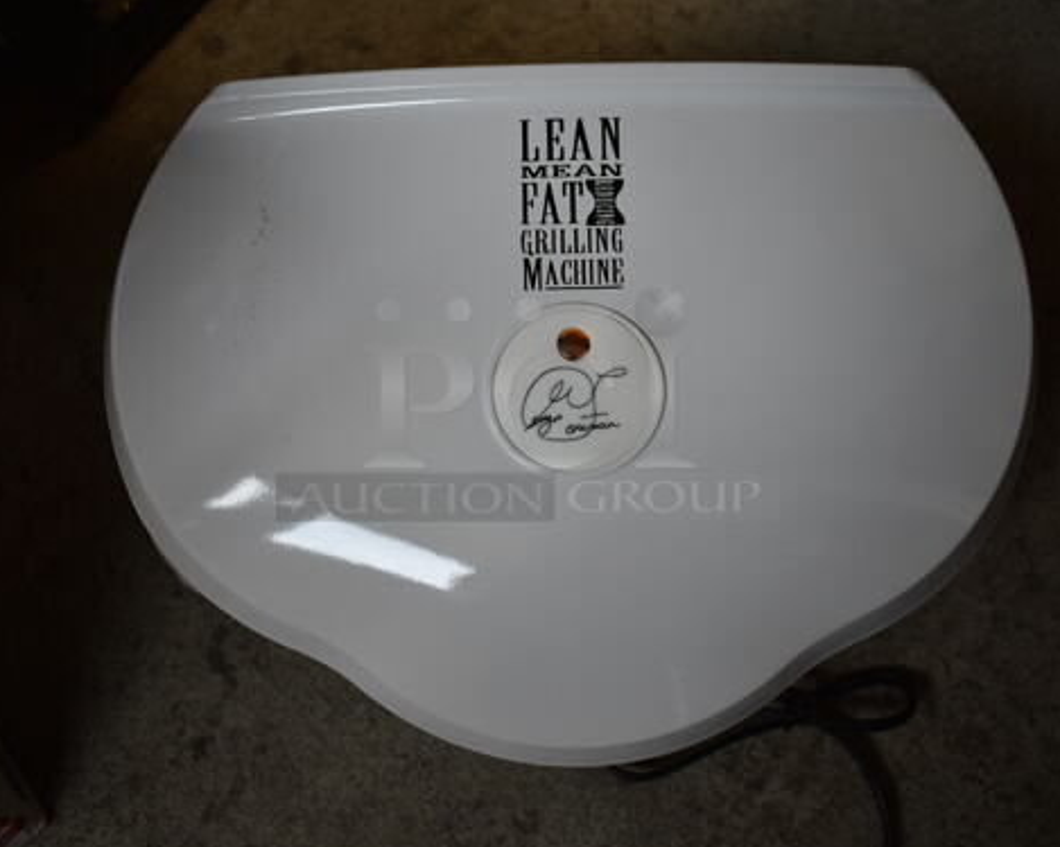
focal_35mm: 33
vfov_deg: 44.5
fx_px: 1035
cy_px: 402
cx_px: 529
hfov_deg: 54.2
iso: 200
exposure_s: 1/30
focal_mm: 18
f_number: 3.5
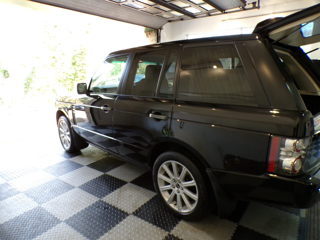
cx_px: 160
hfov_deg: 71.6
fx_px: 222
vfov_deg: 56.8
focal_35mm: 24
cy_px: 120
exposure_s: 1/27
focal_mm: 4.3
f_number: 3
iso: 200
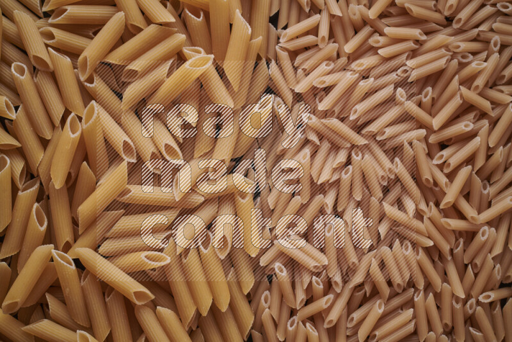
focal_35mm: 50
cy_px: 171
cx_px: 256
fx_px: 711
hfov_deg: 39.6
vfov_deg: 27.0
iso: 160
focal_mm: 50
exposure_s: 1/100
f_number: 8
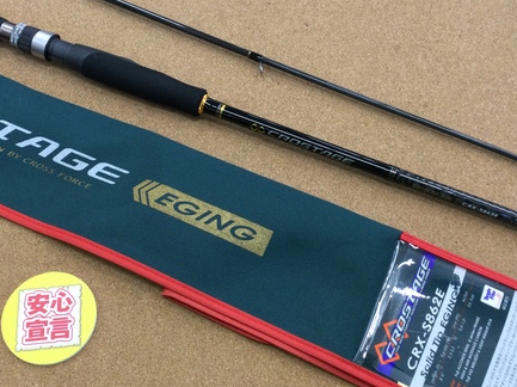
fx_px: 642
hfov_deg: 43.7
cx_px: 216
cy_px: 162
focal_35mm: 43
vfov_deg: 33.5
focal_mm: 3.3
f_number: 2.4
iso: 40
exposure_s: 1/30
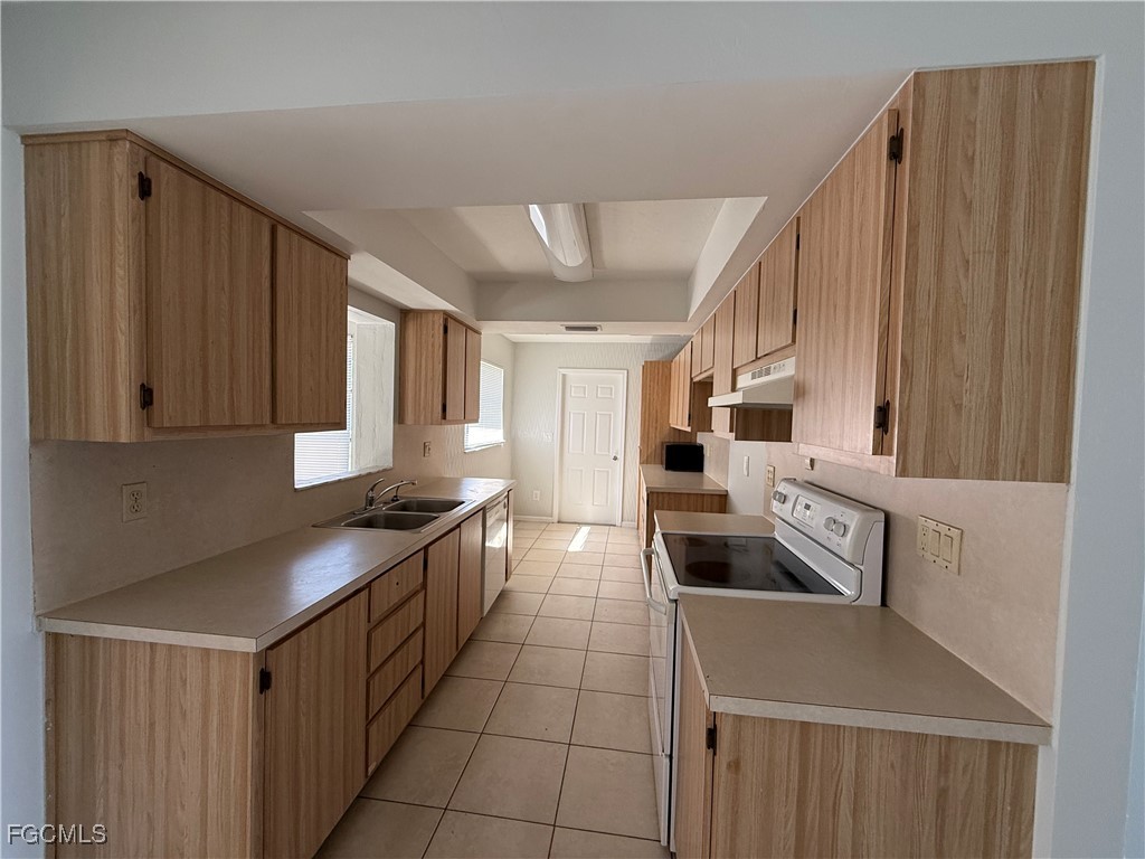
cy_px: 430
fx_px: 463
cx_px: 572
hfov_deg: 102.1
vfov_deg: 85.7
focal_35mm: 14
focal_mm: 2.22
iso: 125
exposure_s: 1/99
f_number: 2.2
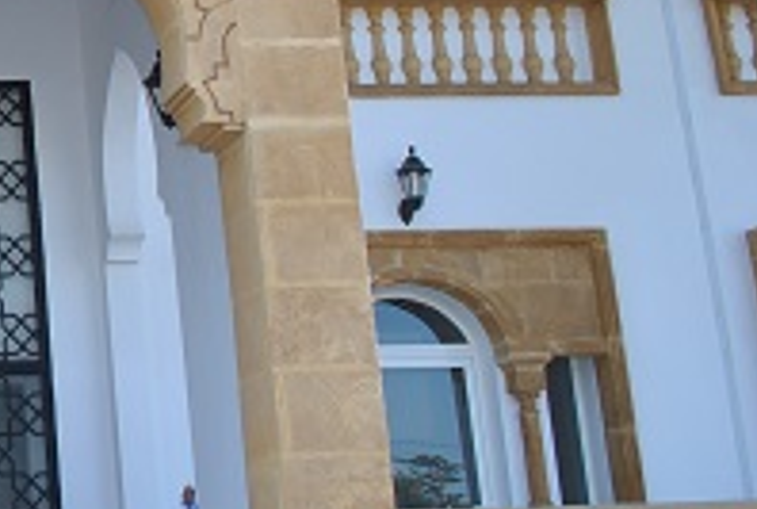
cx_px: -447
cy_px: 34
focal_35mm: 87
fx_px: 1834
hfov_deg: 19.6
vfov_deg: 15.6
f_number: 6.3
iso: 100
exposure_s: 1/160
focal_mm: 18
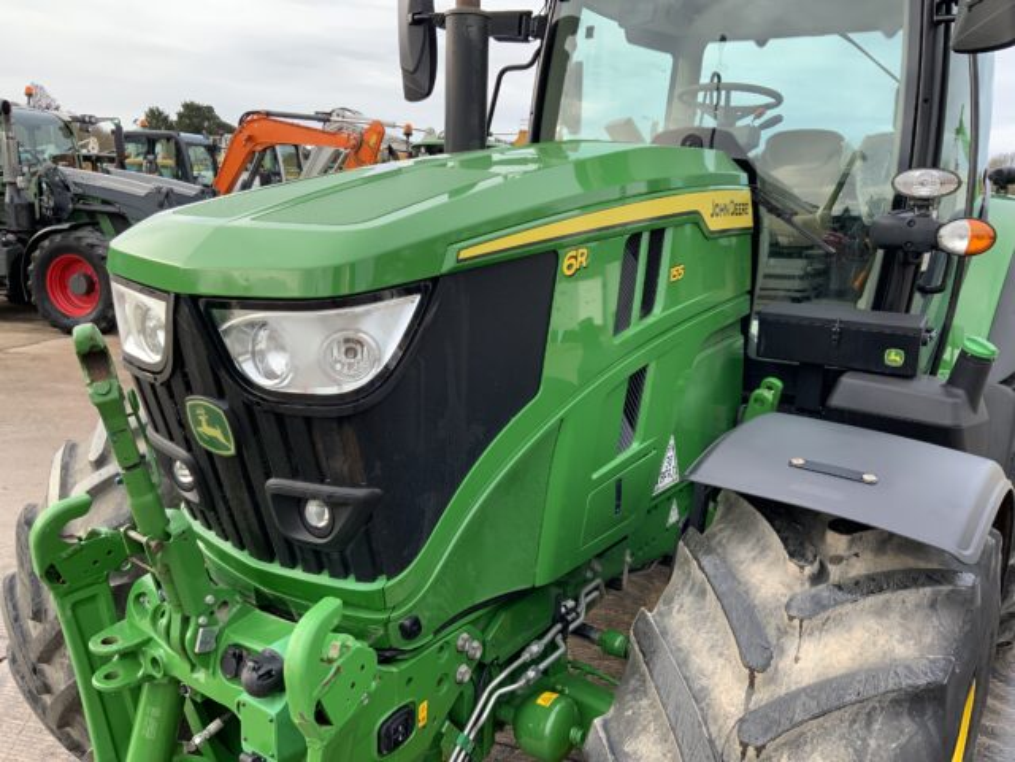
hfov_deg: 61.7
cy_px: 381
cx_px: 508
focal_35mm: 29
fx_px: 850
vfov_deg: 48.2
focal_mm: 3
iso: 16
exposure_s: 1/140
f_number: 1.8
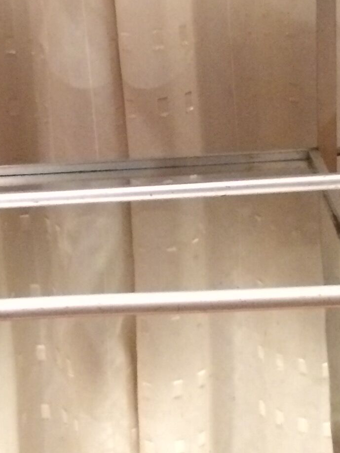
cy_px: 256
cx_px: 95
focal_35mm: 103
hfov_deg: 14.3
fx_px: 1349
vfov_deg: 19.1
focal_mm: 4.15
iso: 640
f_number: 2.2
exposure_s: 1/17
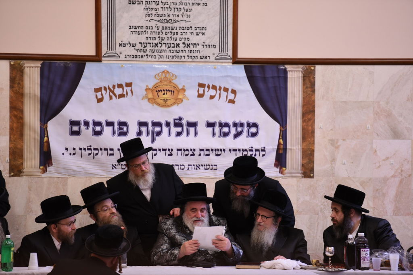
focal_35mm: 200
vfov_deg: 6.9
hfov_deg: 10.3
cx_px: 206
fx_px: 2295
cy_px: 138
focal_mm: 200
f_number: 3.2
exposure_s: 1/200
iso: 1250
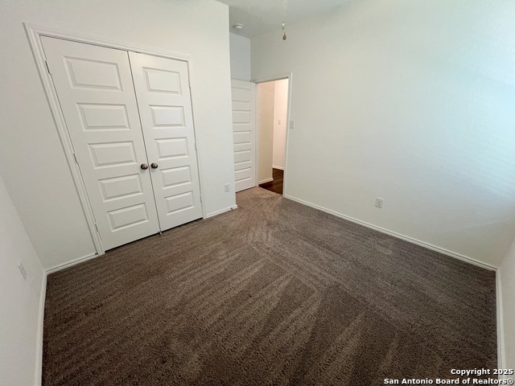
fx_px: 193
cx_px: 258
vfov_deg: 89.9
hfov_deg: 106.2
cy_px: 193
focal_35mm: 13
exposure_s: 1/60
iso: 200
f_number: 1.8
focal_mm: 1.57
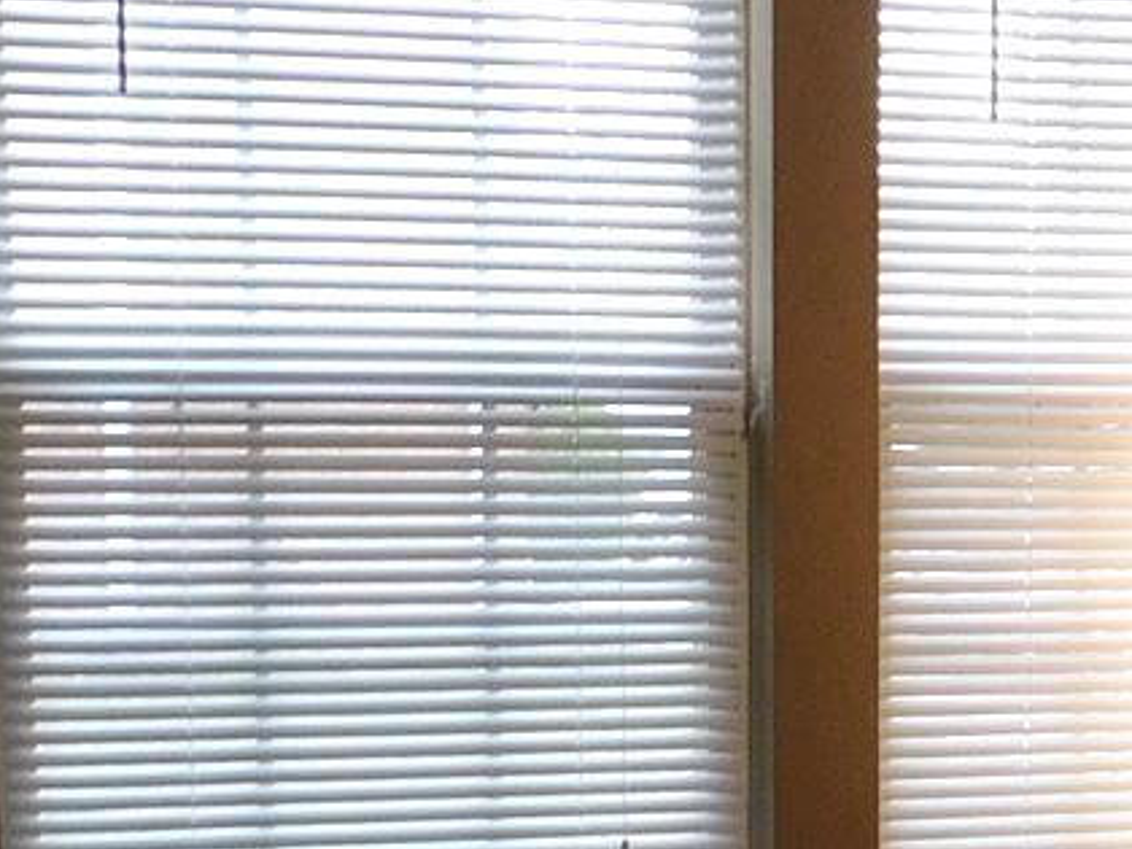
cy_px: 1003
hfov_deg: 16.5
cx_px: 1140
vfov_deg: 12.4
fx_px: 3826
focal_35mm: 117
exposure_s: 1/30
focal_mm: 4.3
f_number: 3.3
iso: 180
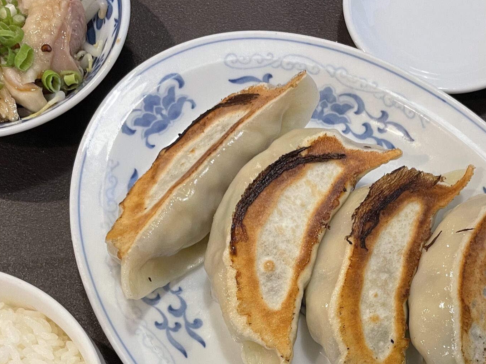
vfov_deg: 29.2
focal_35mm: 49
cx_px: 341
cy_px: 275
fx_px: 688
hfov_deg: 38.3
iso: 100
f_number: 1.6
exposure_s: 1/50
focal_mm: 4.2
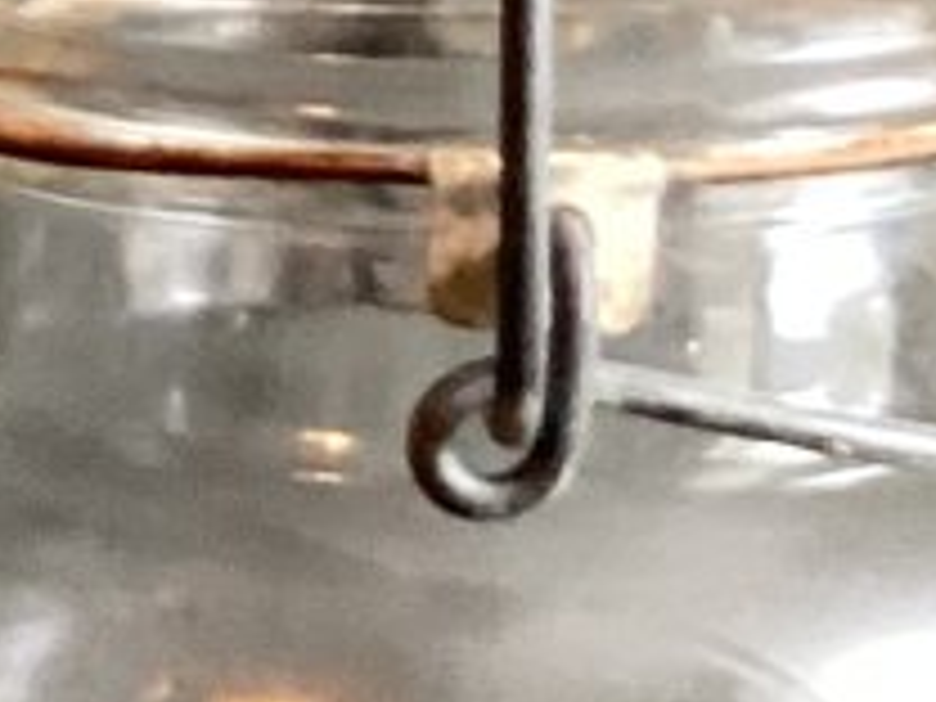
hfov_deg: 8.3
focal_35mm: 226
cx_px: -1042
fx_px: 6111
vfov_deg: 6.6
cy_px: 605
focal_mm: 3.3
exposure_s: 1/50
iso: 200
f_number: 2.4
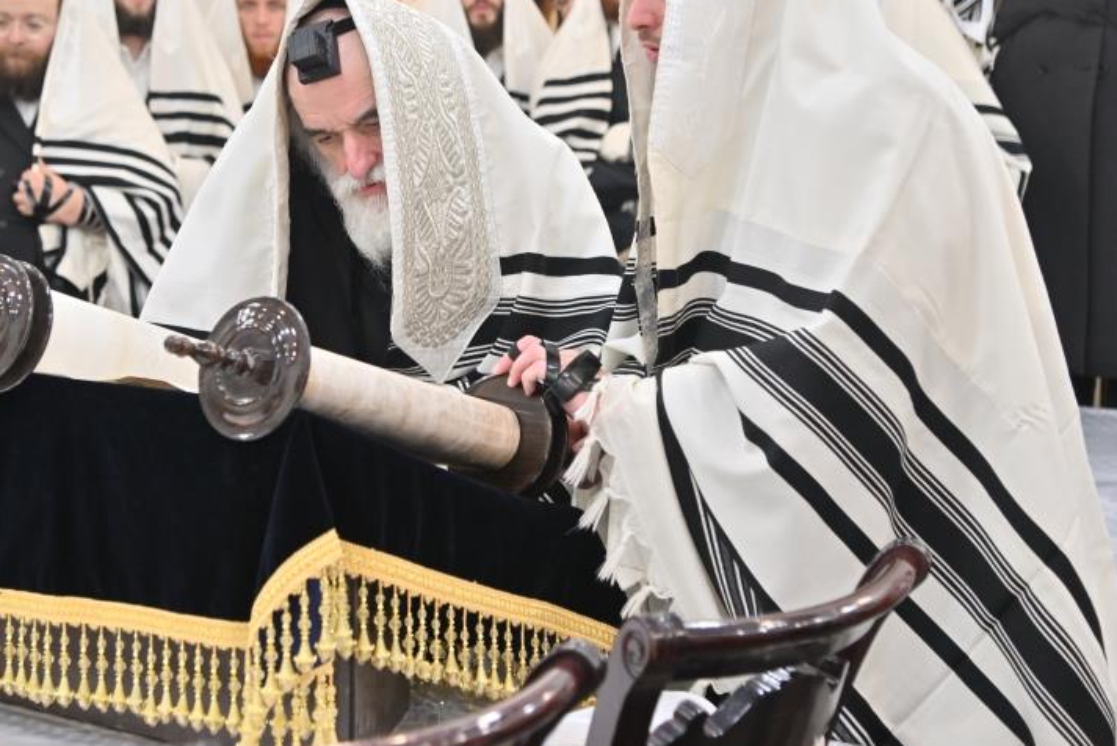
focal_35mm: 89
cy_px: 220
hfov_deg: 22.8
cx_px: 396
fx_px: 2762
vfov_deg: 15.3
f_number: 4.5
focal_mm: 62
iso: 500
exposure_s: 1/160
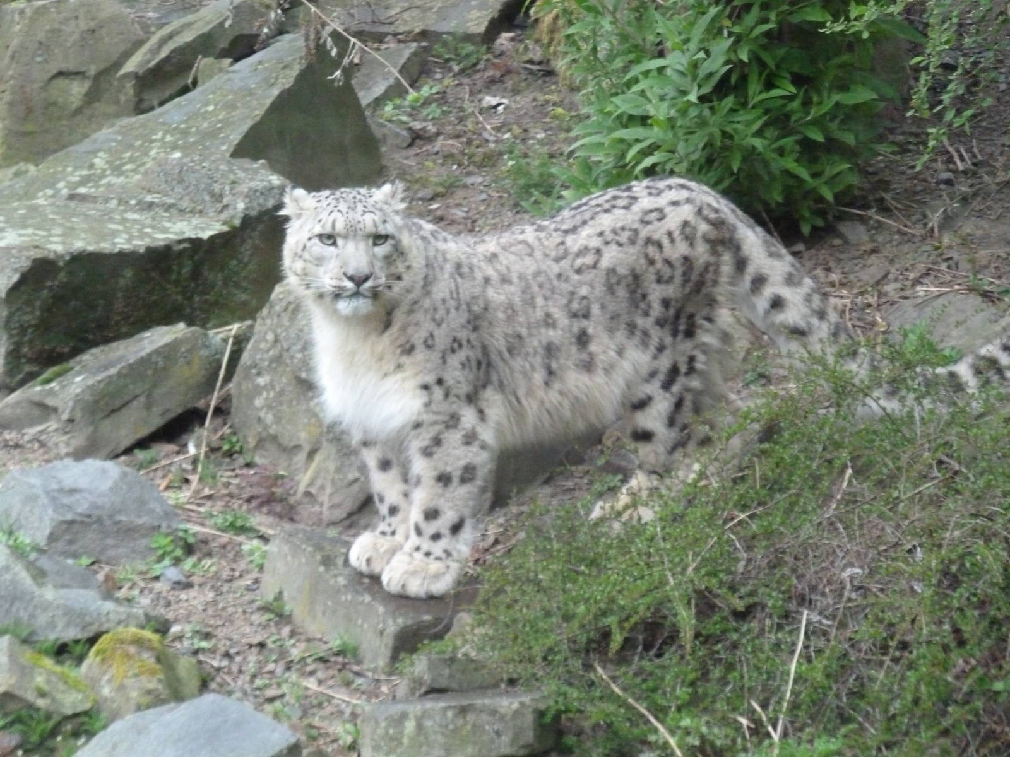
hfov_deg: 10.1
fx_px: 5719
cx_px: 505
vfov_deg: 7.6
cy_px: 378
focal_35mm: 196
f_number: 4.5
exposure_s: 1/125
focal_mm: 32.1
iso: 800
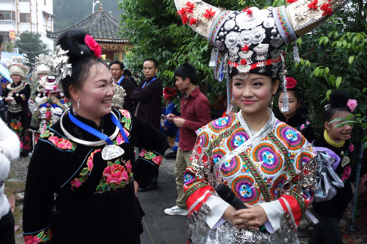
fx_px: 377
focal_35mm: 37
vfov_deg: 35.9
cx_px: 184
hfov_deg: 51.9
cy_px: 122
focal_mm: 13.9
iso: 1000
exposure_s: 1/40
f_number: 5.6
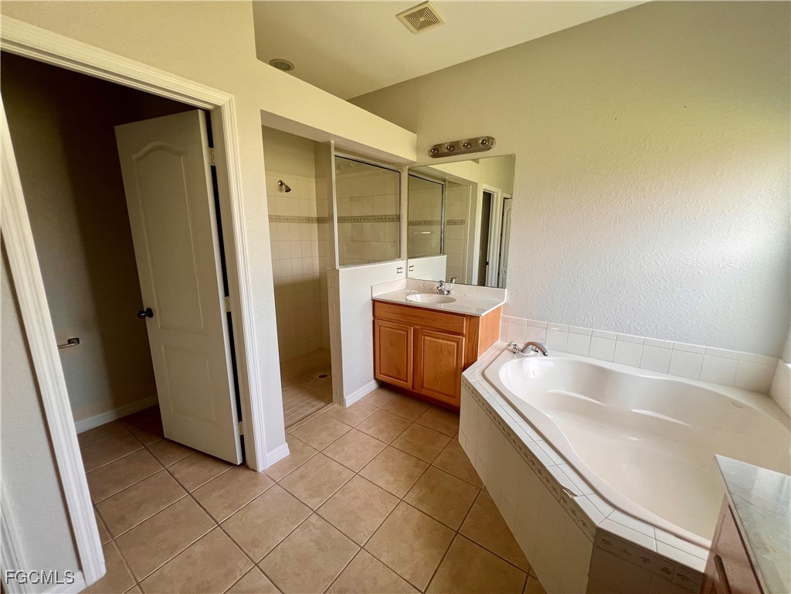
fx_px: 297
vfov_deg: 89.9
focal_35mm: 13
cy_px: 297
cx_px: 396
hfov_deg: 106.2
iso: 64
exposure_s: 1/99
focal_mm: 1.57
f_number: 1.8
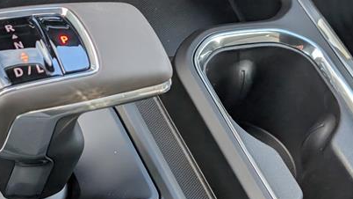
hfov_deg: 25.0
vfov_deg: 14.2
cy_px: 141
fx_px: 796
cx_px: 191
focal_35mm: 85
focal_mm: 6.9
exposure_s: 1/667
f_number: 1.68
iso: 233
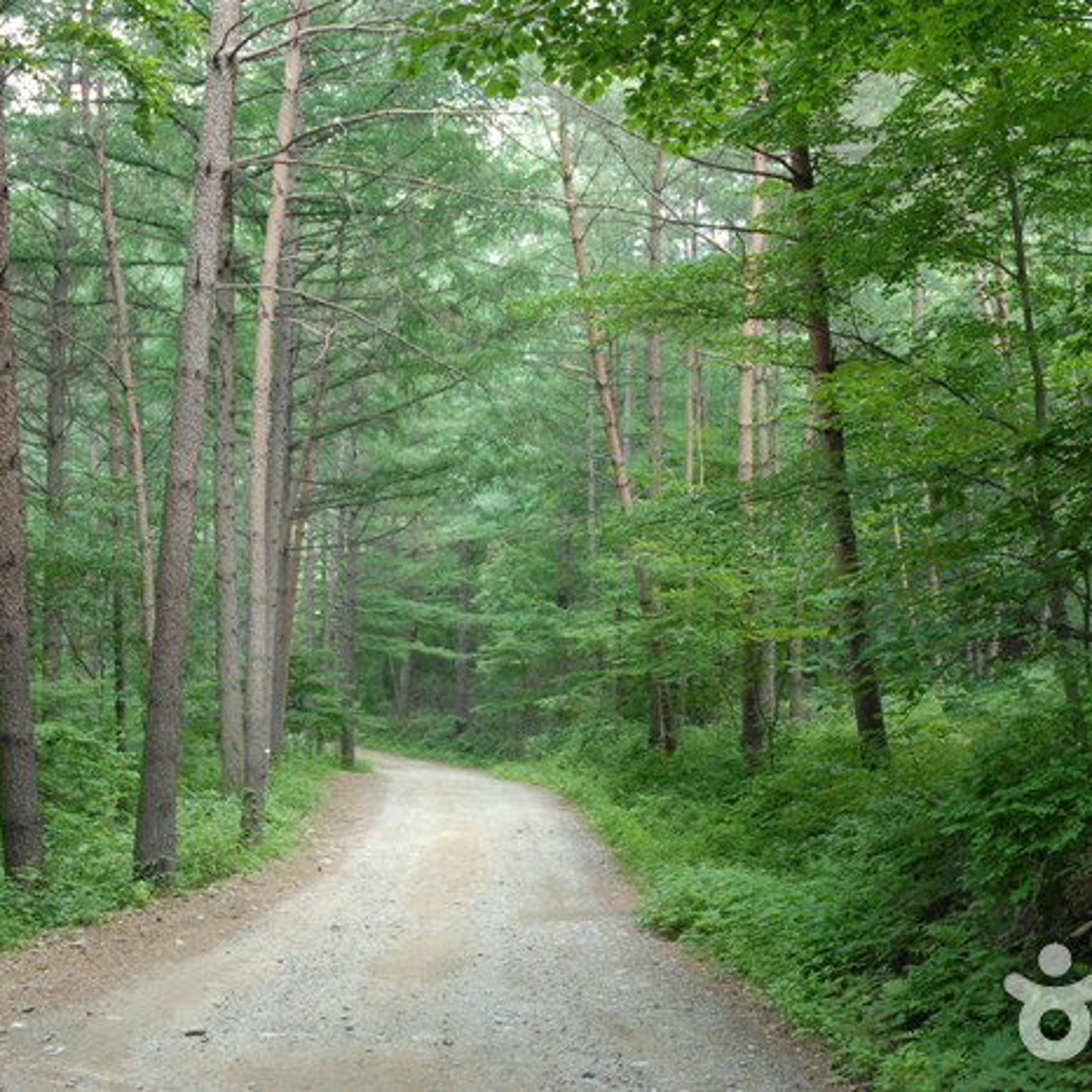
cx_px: 571
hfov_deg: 36.8
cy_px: 546
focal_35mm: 46
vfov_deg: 36.8
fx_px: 1642
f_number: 4.5
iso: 500
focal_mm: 24
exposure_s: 1/80
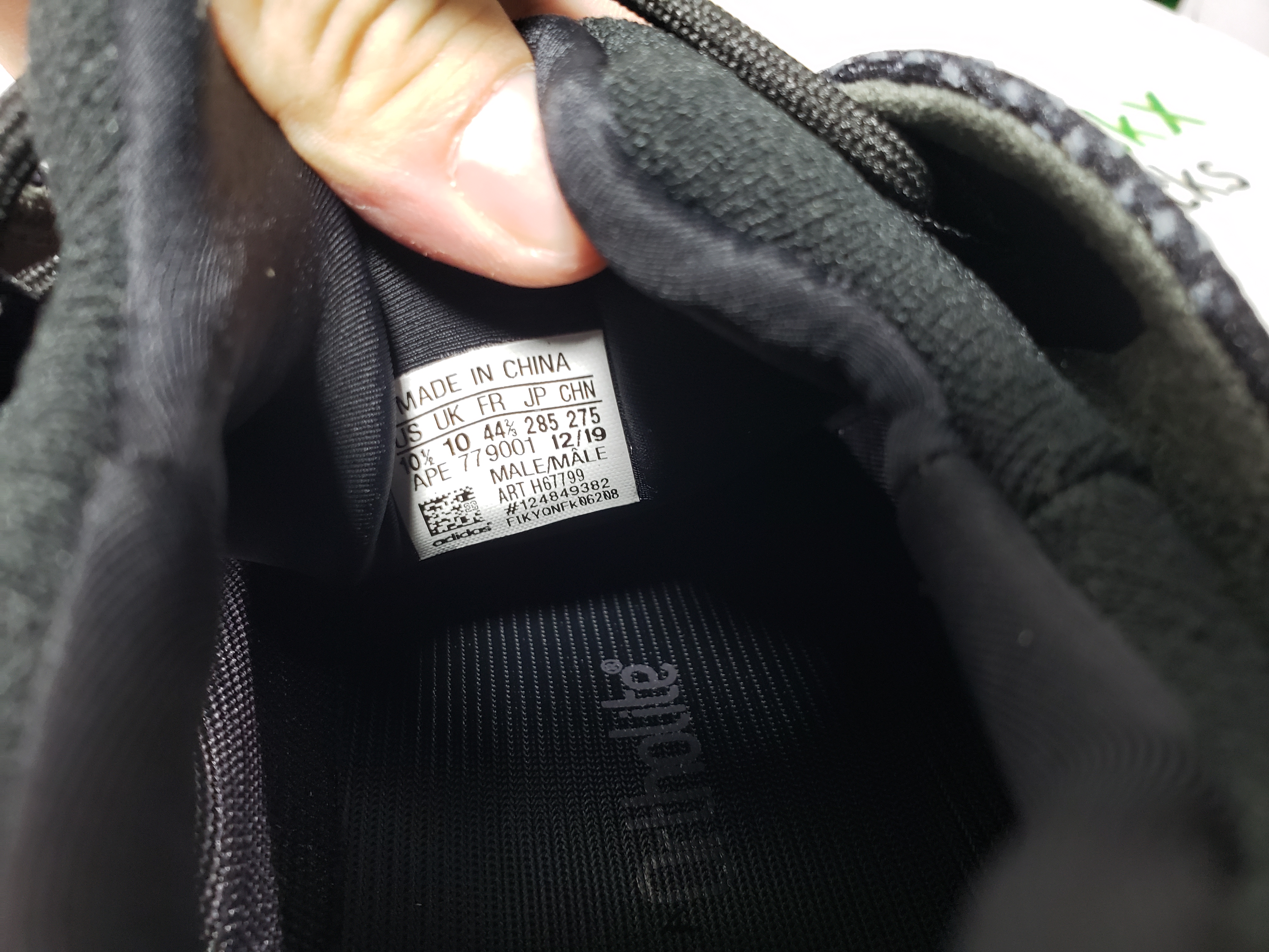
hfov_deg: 67.3
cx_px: 634
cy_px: 476
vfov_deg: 53.1
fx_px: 953
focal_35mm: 26
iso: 200
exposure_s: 1/100
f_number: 2.4
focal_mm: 4.3
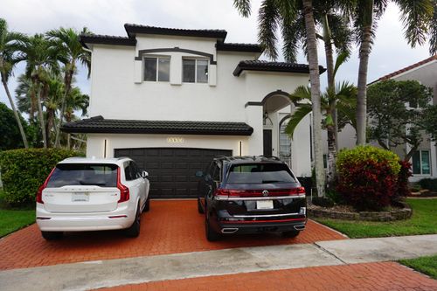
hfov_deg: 73.8
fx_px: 291
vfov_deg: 53.1
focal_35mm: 24
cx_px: 218
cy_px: 146
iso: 100
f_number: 6.3
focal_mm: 16
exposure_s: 1/80
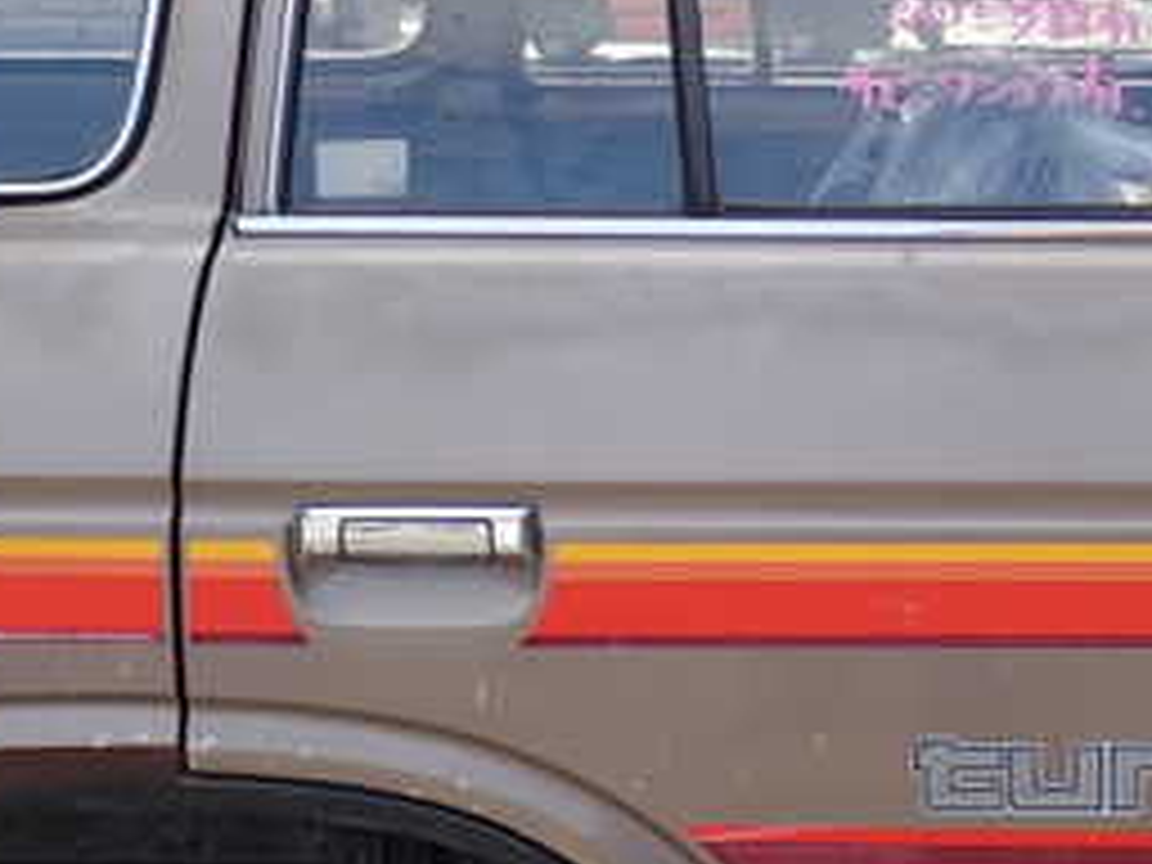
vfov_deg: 15.4
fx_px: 3195
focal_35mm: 96
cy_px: 342
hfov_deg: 20.3
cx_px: 850
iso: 100
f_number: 4
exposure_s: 1/250
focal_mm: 7.31
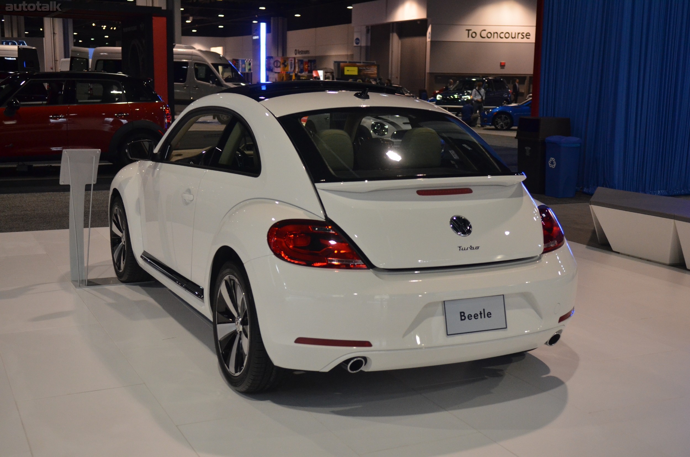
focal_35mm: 45
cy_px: 228
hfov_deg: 43.7
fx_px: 861
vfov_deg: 29.7
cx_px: 345
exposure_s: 1/160
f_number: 2.8
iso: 1600
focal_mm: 30
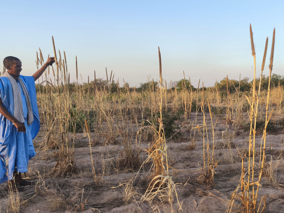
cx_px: 170
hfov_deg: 56.4
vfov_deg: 44.2
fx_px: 263
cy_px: 111
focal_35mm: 32
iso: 80
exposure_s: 1/381
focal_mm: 5.35
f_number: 1.7
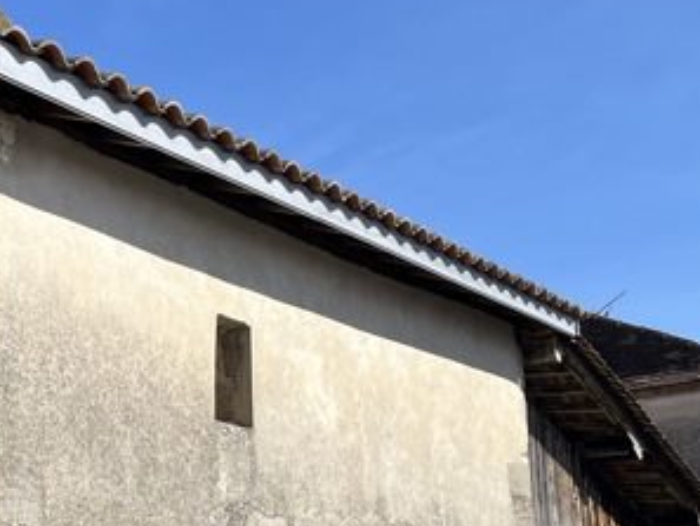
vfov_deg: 20.5
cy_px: 491
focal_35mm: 70
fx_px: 1416
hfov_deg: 27.2
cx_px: 132
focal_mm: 5.1
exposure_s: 1/2967
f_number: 1.6
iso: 50
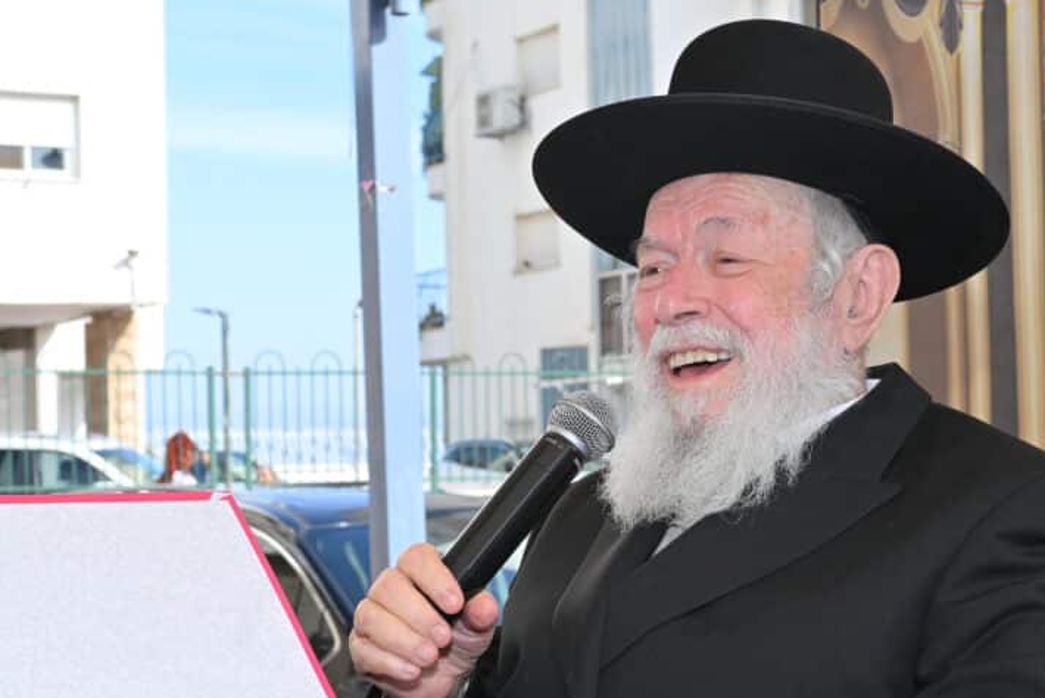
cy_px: 468
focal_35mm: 75
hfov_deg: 27.0
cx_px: 540
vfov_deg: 18.1
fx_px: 2178
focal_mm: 35
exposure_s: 1/160
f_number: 7.1
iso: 100
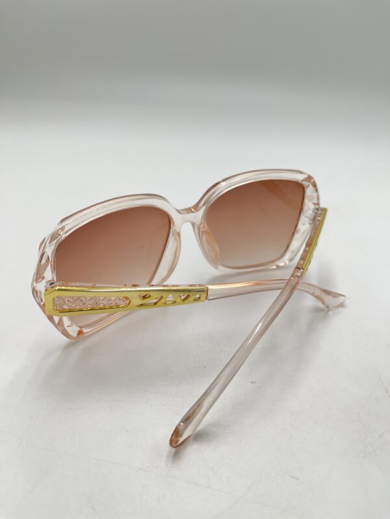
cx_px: 195
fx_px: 376
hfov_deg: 54.9
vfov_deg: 69.4
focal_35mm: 25
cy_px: 260
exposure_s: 1/151
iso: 32
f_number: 1.6
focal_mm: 5.1
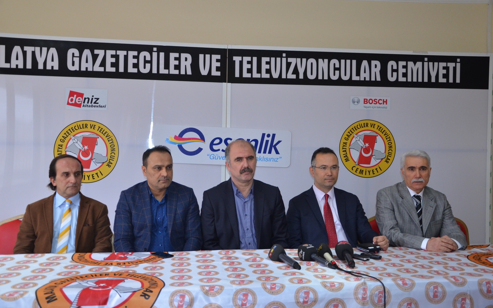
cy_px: 149
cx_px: 247
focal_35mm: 34
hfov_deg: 56.7
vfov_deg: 37.3
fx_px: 457
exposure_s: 1/60
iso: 800
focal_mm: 22
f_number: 3.8
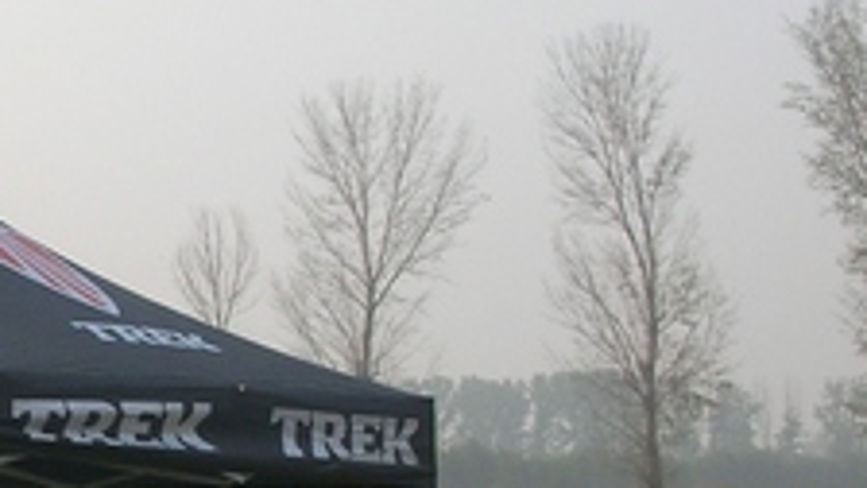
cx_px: 35
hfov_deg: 17.6
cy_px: 494
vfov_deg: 10.1
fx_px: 2736
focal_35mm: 119
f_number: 3
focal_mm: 5.8
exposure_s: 1/213
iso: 50
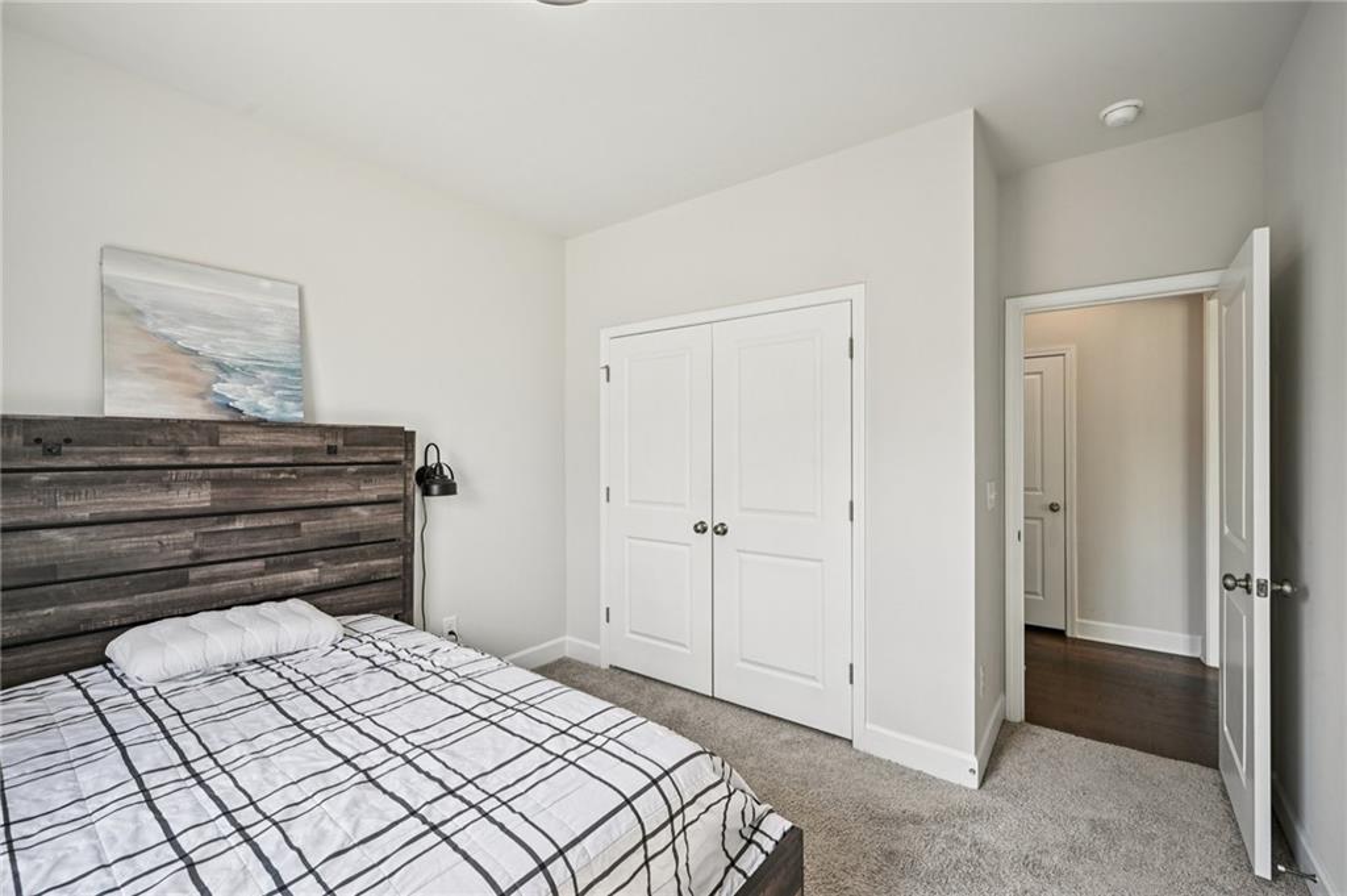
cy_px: 448
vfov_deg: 75.4
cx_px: 674
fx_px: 579
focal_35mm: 16
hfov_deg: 98.6
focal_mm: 15.5
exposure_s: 1/25
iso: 100
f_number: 8
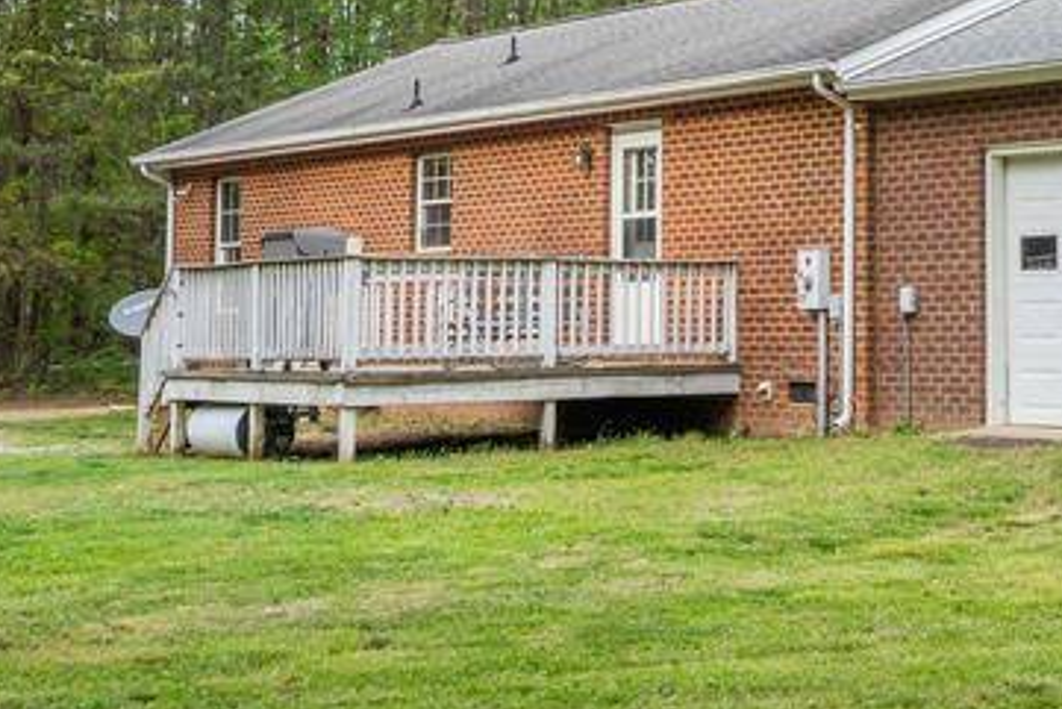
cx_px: 1062
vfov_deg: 15.9
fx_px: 2508
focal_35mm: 85
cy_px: 78
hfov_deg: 22.9
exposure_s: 1/50
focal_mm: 30
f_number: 8
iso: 100
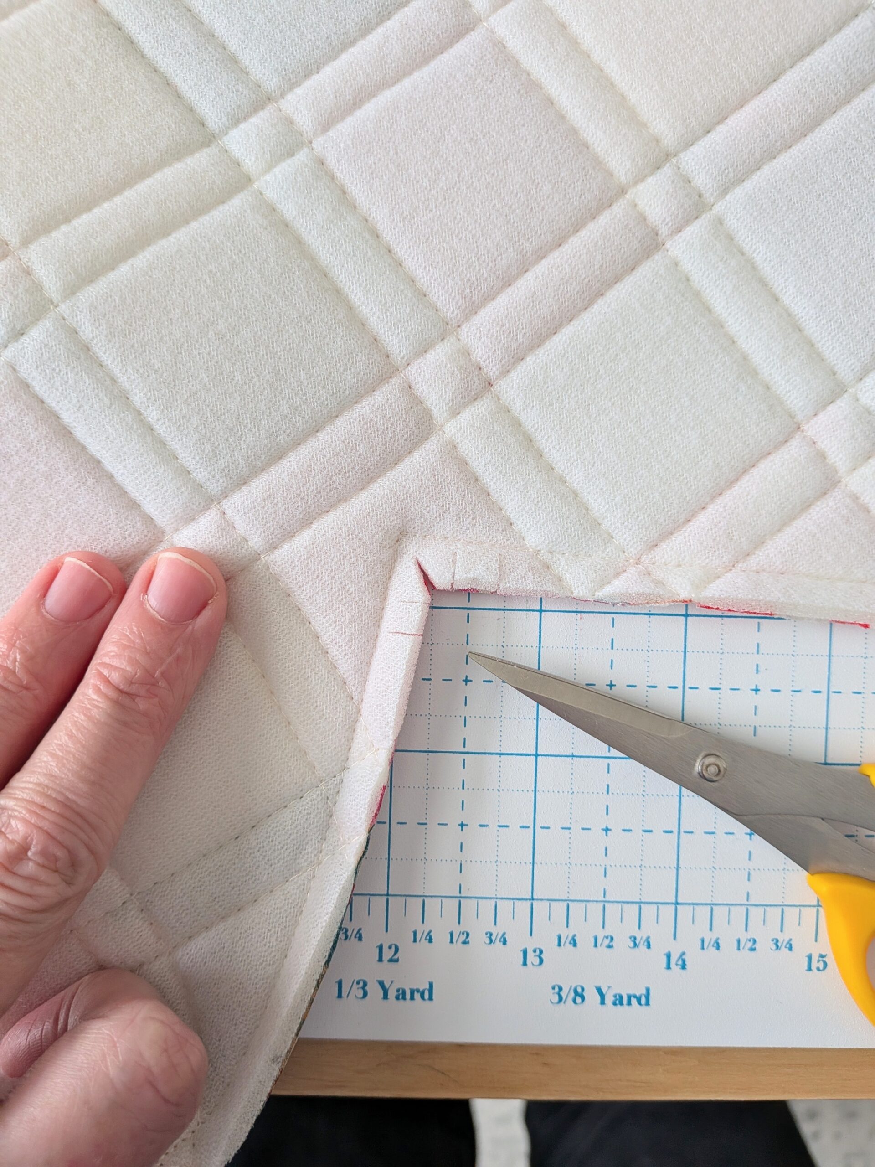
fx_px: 809
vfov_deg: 71.6
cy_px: 584
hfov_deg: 56.8
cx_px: 438
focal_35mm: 24
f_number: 1.7
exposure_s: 1/46.4
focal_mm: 4.53
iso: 129
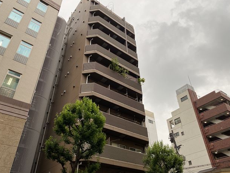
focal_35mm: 27
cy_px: 87
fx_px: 179
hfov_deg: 65.3
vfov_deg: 51.4
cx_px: 115
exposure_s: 1/142
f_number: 1.8
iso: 32
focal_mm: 4.25
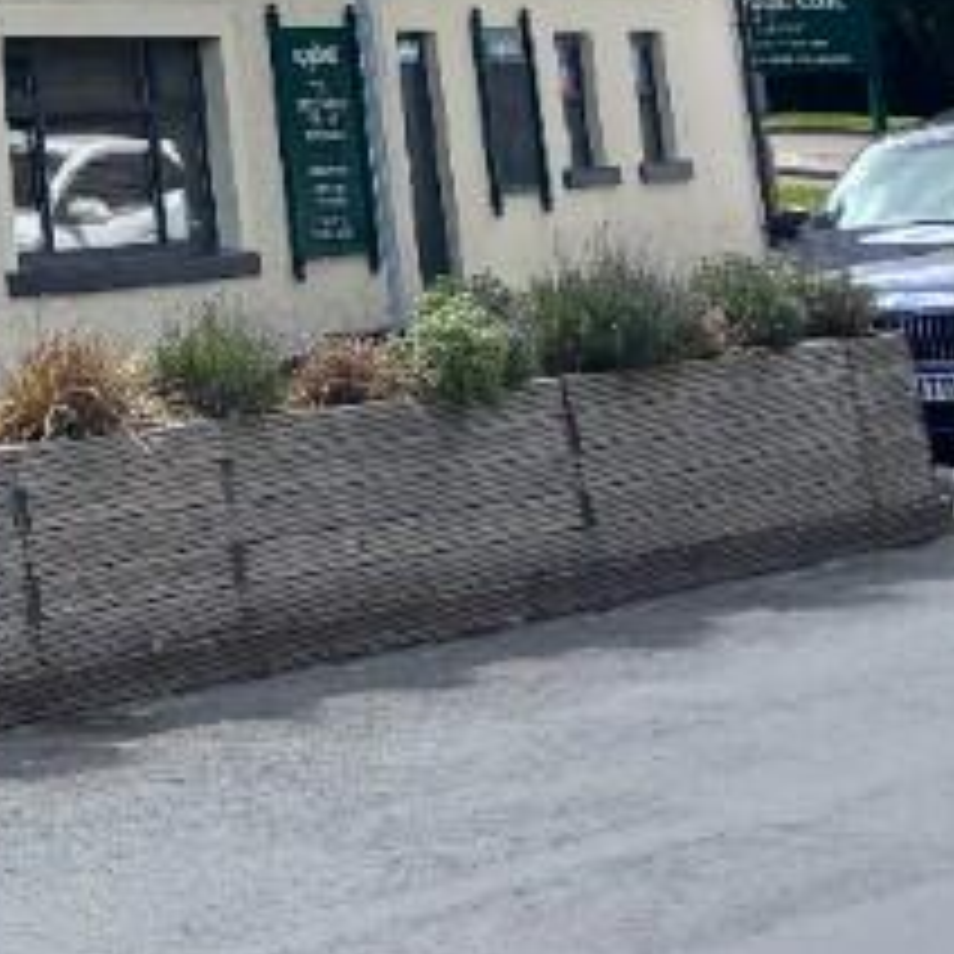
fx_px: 3461
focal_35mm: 111
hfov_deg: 13.1
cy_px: -572
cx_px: -1076
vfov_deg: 14.4
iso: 50
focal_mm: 5.96
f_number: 1.6
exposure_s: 1/3650
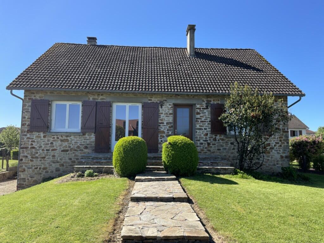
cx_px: 162
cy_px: 122
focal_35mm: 26
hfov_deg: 67.3
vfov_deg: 53.1
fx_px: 243
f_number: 1.6
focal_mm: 4.2
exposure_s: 1/1825
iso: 32
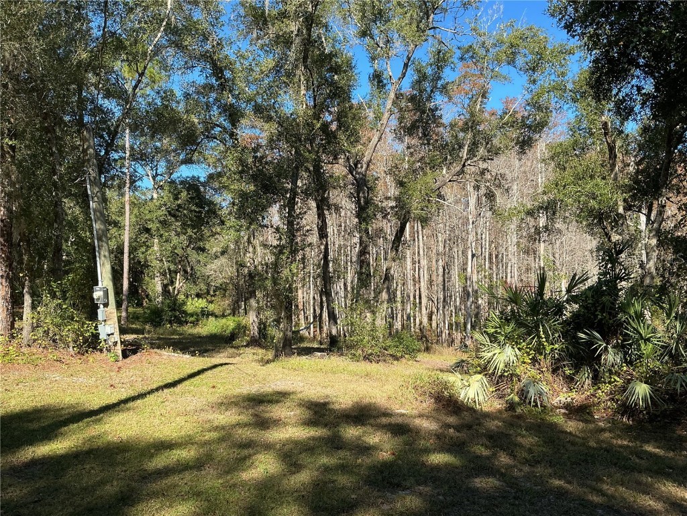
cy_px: 258
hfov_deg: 61.7
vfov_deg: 48.2
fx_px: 576
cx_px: 344
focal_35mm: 29
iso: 25
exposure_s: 1/739
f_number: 1.8
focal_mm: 3
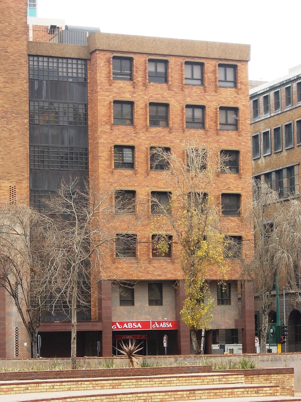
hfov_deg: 13.1
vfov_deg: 17.4
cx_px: 150
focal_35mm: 113
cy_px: 201
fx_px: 1310
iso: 110
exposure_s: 1/60
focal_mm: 16
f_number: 5.8
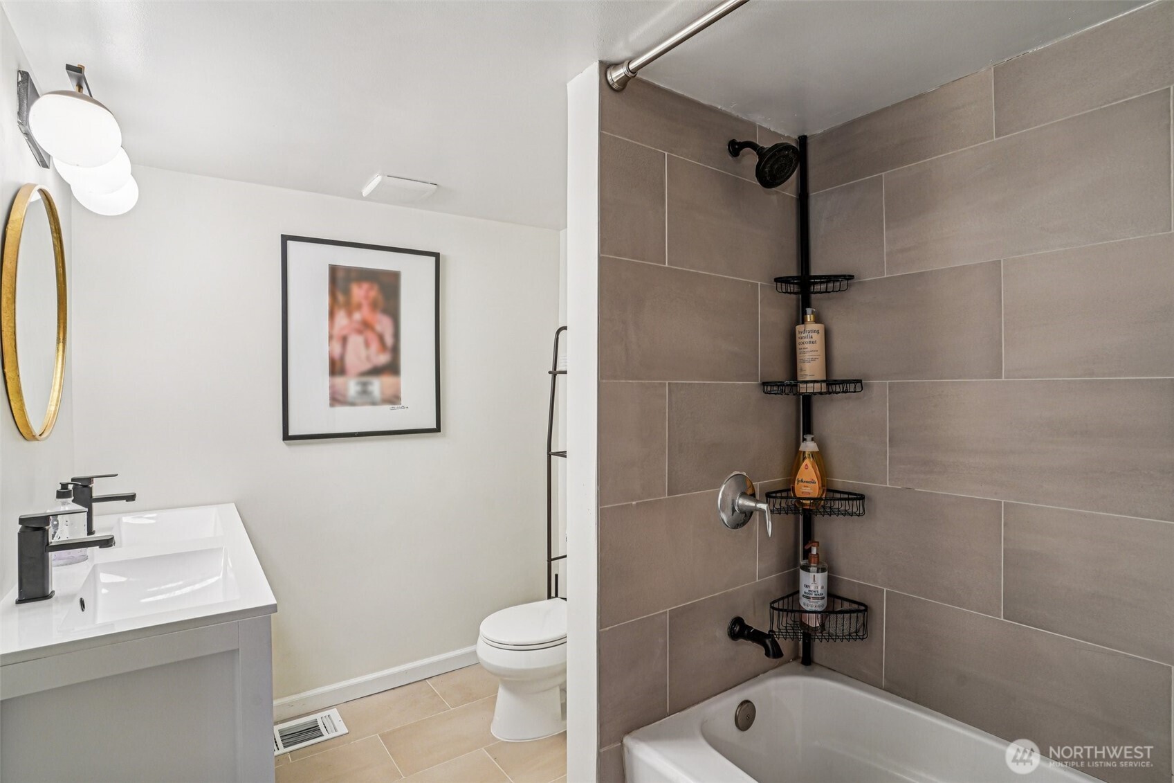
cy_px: 392
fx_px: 554
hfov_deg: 93.3
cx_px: 587
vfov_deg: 70.4
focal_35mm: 17
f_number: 8
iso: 400
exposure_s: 1/6
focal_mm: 17
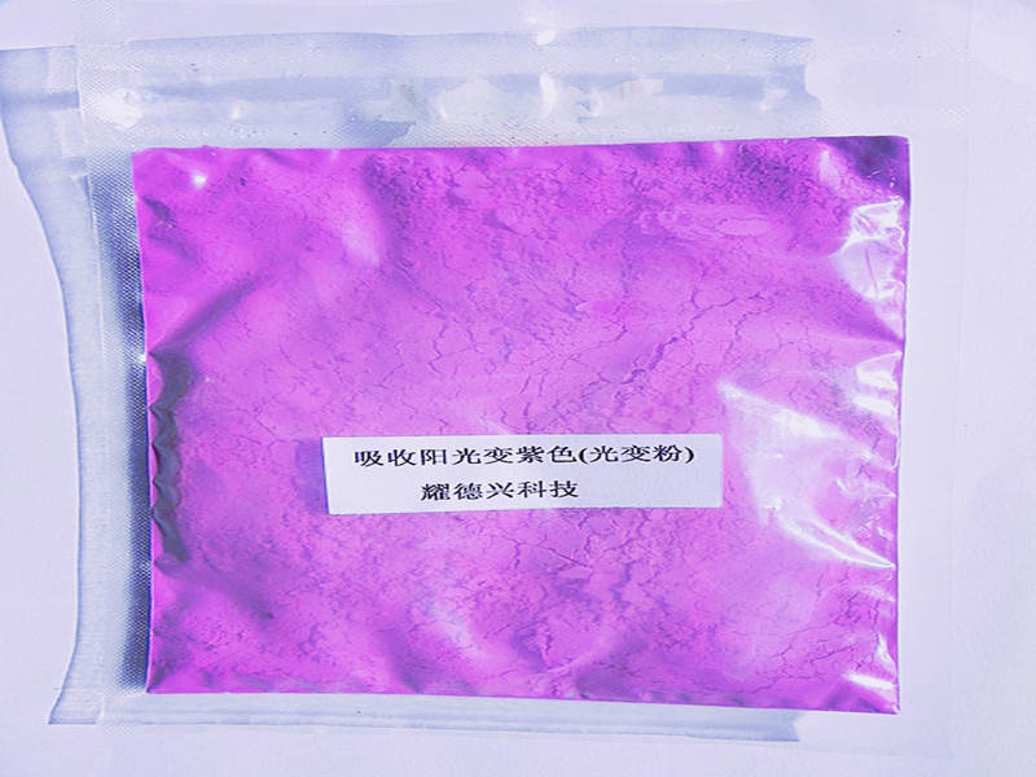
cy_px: 388
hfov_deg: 55.4
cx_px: 518
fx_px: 988
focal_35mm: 33
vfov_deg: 42.9
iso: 160
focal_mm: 5.9
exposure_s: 1/568
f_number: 8
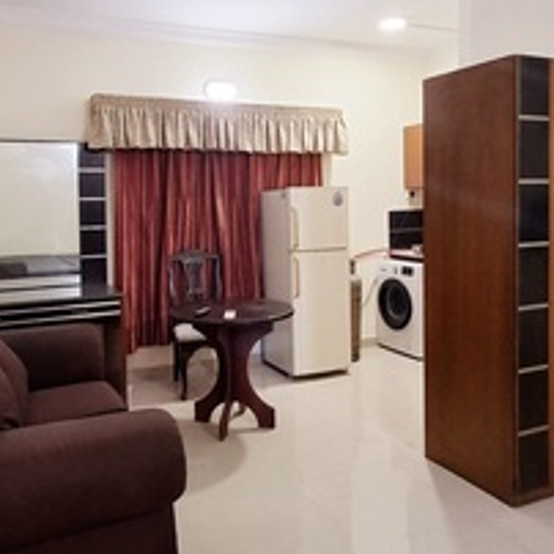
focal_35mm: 32
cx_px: 243
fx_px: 579
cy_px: 213
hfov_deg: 51.0
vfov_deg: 50.7
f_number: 2.2
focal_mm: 1.64
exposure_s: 1/50
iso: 160
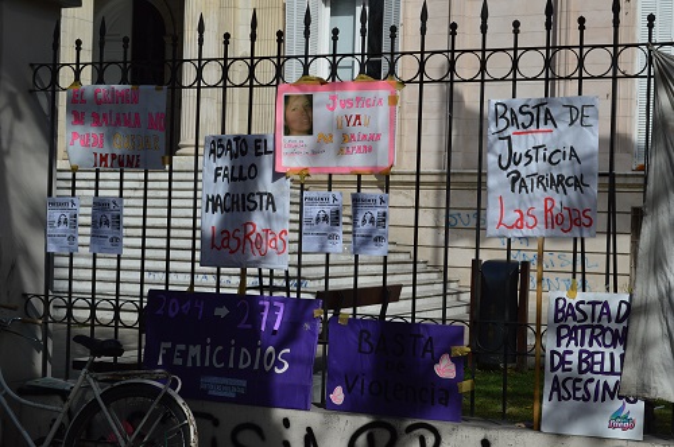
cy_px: 224
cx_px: 337
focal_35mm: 66
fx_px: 1234
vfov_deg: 20.6
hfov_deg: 30.5
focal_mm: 44
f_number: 9
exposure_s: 1/320
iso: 100
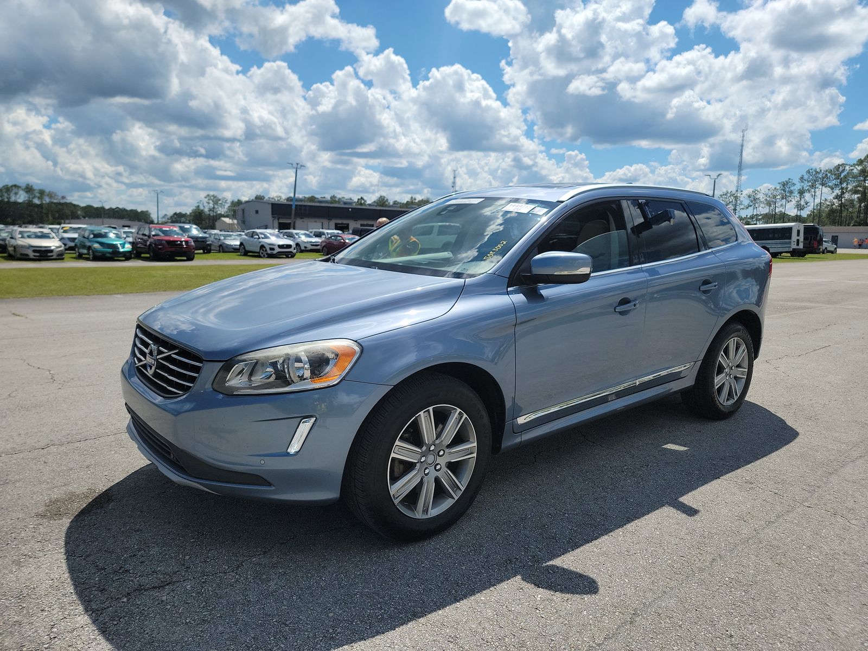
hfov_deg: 71.6
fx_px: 602
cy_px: 326
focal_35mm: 24
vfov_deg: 56.8
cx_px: 434
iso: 50
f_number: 1.8
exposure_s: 1/1760
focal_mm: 6.7
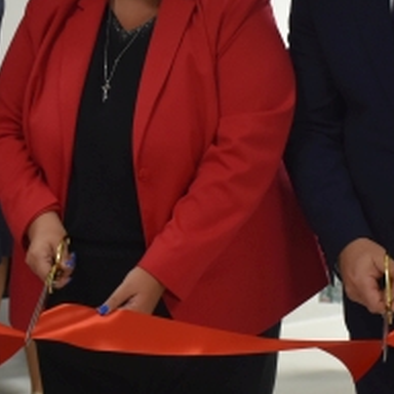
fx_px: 1198
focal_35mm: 93
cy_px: 116
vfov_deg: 18.6
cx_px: 174
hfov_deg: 18.7
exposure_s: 1/60
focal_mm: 20
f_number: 4
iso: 800
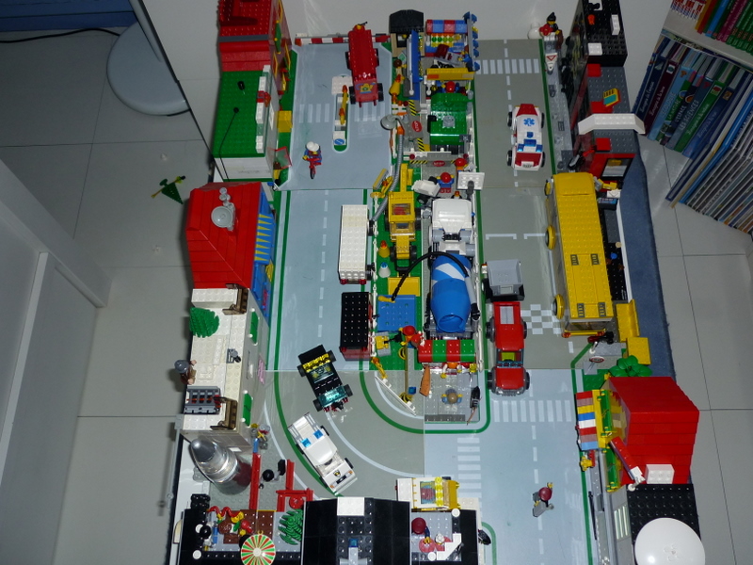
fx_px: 718
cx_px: 376
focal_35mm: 33
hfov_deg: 55.4
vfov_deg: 42.9
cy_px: 282
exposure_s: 1/30
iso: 100
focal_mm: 5.5
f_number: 2.8
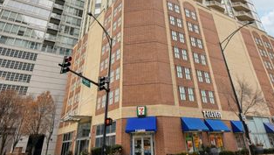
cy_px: 13
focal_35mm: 25
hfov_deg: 74.0
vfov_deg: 41.9
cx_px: 139
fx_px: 182
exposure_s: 1/500
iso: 400
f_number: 8
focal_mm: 10
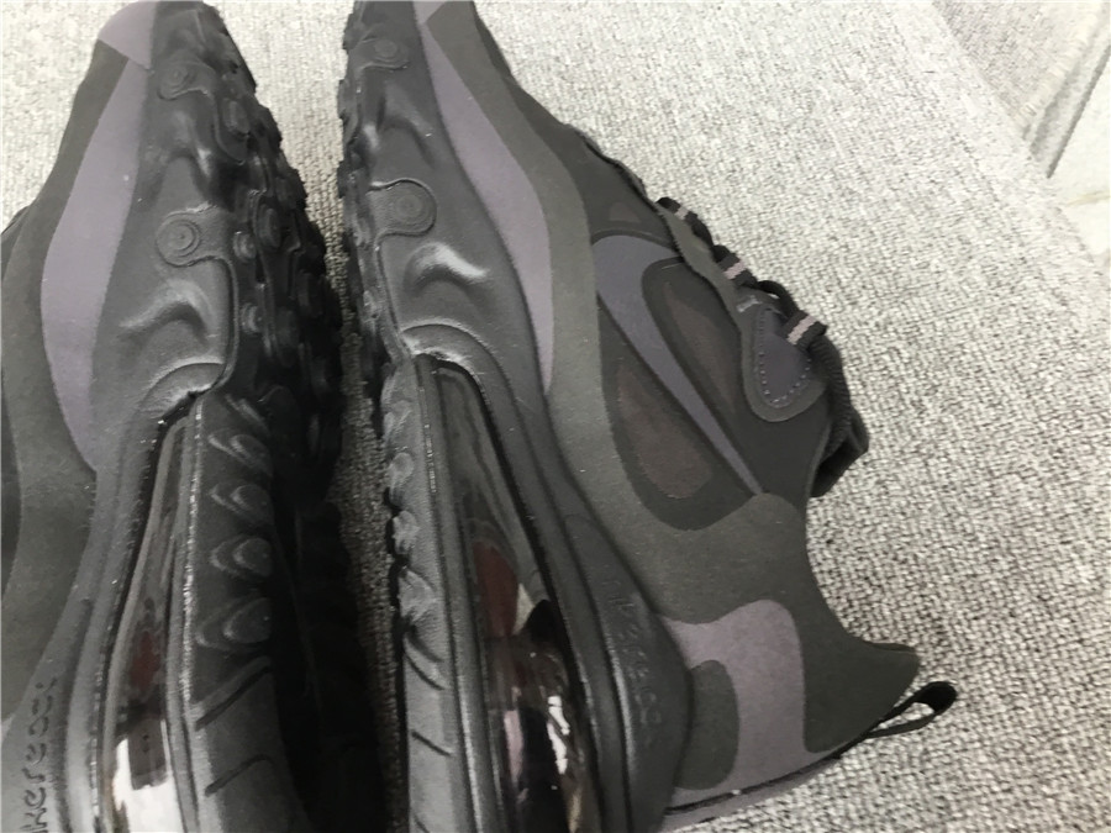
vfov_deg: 45.4
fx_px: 995
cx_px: 556
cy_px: 416
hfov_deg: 58.4
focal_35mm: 31
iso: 40
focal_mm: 3.3
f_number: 2.4
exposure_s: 1/33
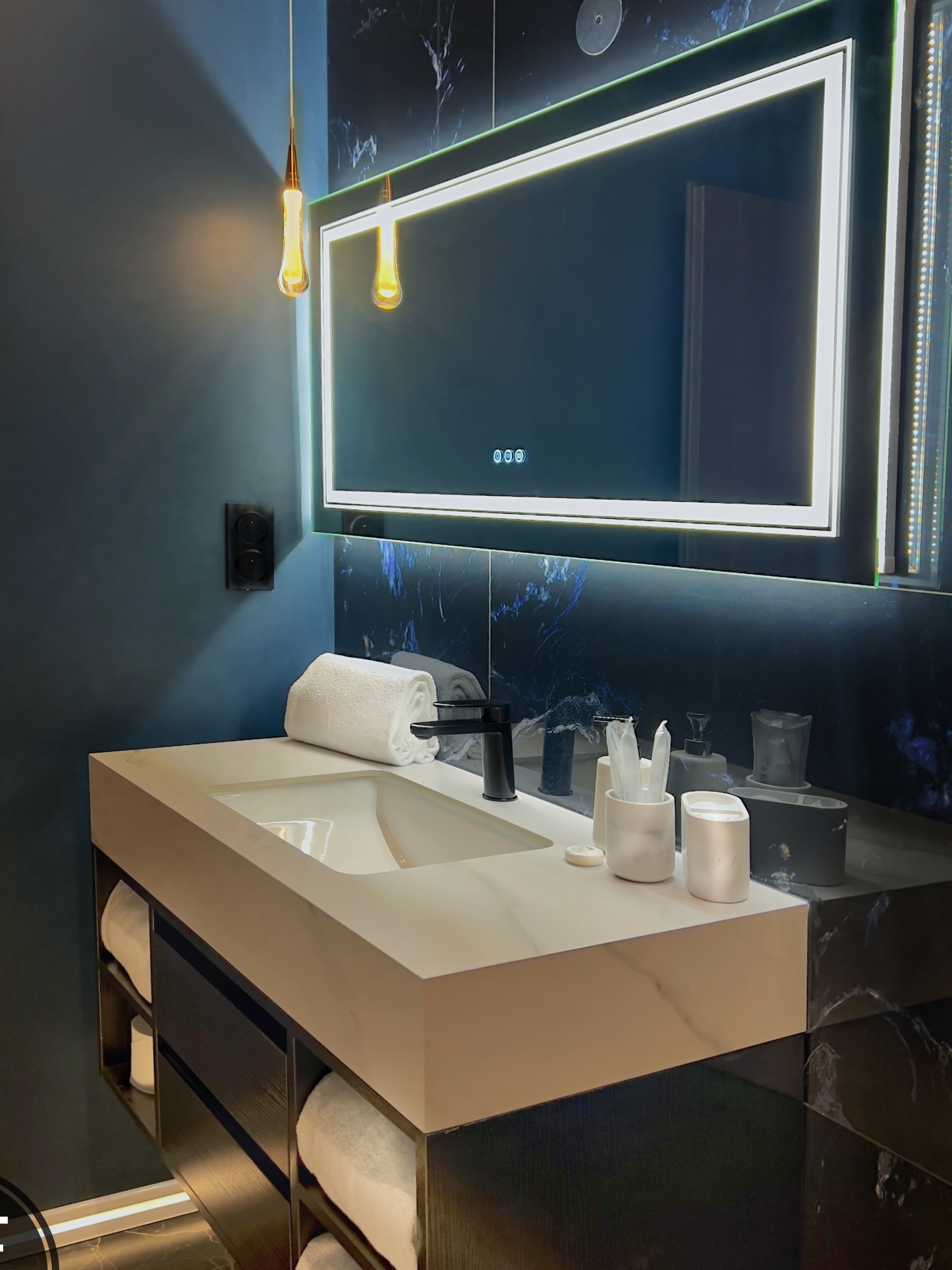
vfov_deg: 56.8
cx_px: 402
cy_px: 653
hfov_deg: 44.0
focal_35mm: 32
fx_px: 1173
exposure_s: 1/50
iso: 125
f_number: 1.5
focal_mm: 5.7
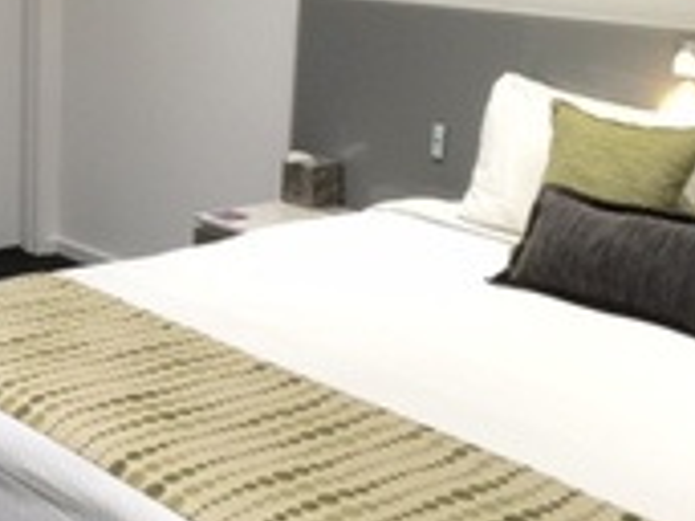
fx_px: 1364
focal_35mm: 68
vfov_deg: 21.6
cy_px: 220
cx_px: 4
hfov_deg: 27.0
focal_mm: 4.15
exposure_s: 1/15
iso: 40
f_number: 2.2
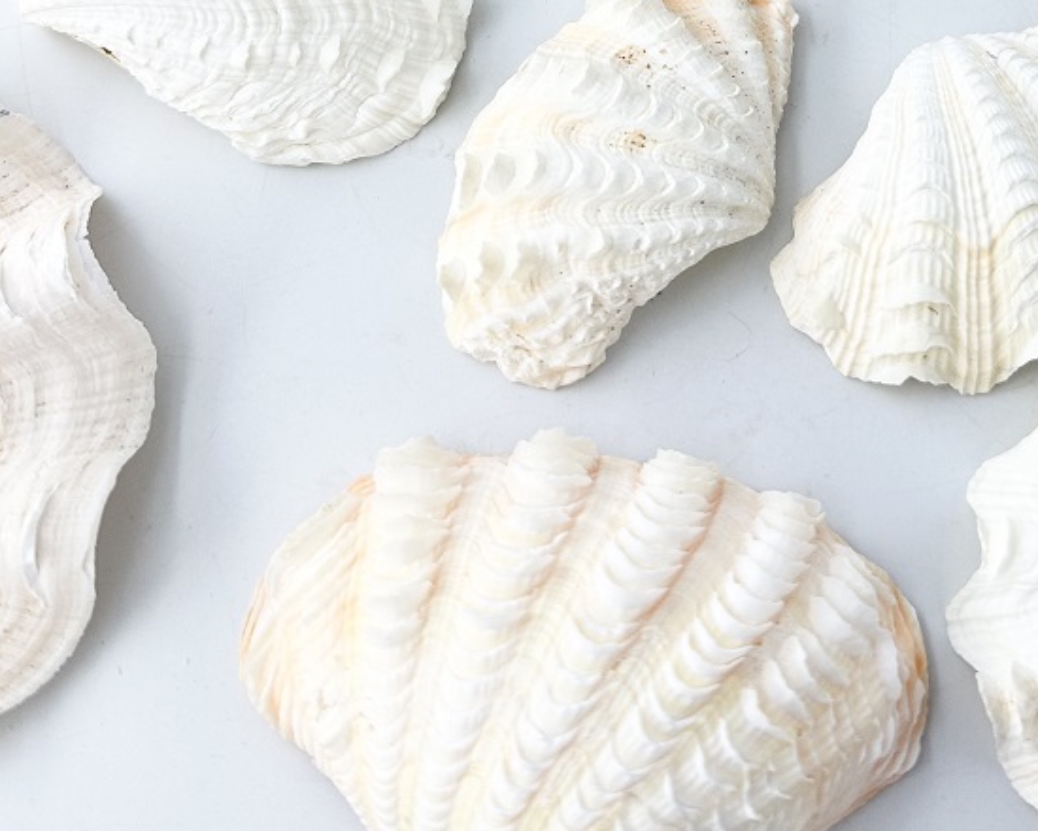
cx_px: 628
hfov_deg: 37.2
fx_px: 1536
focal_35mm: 50
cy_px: -116
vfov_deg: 27.3
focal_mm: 6.86
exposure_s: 1/501
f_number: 1.78
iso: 80
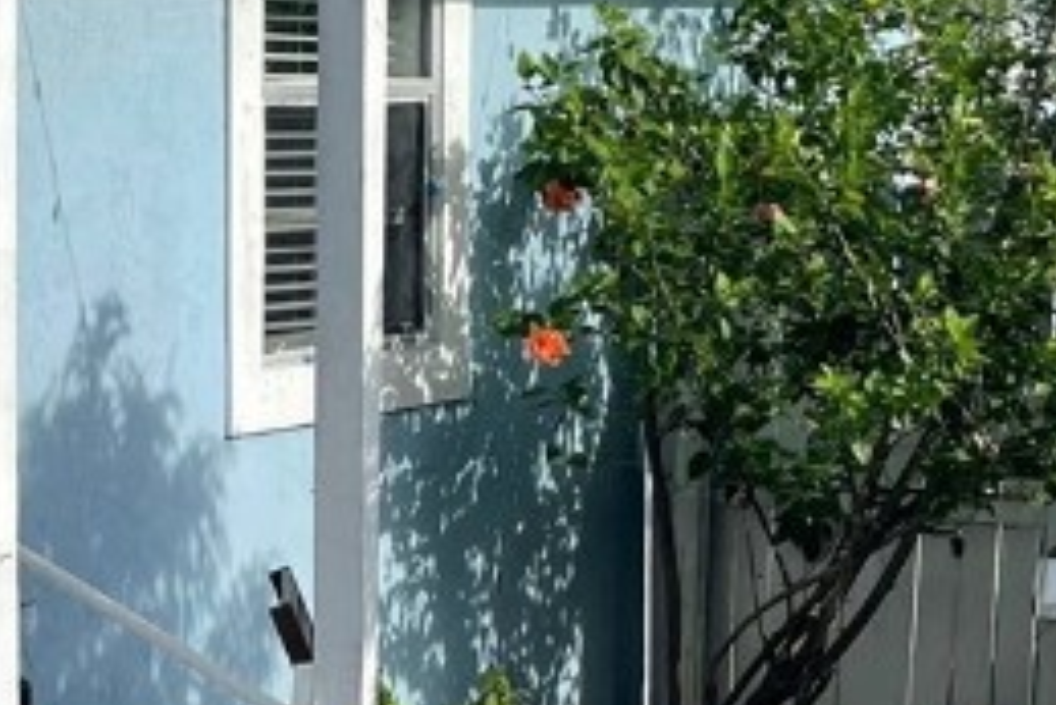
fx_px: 3140
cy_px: 505
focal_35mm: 107
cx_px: -257
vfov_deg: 12.8
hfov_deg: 18.0
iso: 32
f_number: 1.6
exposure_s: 1/5000
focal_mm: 5.1
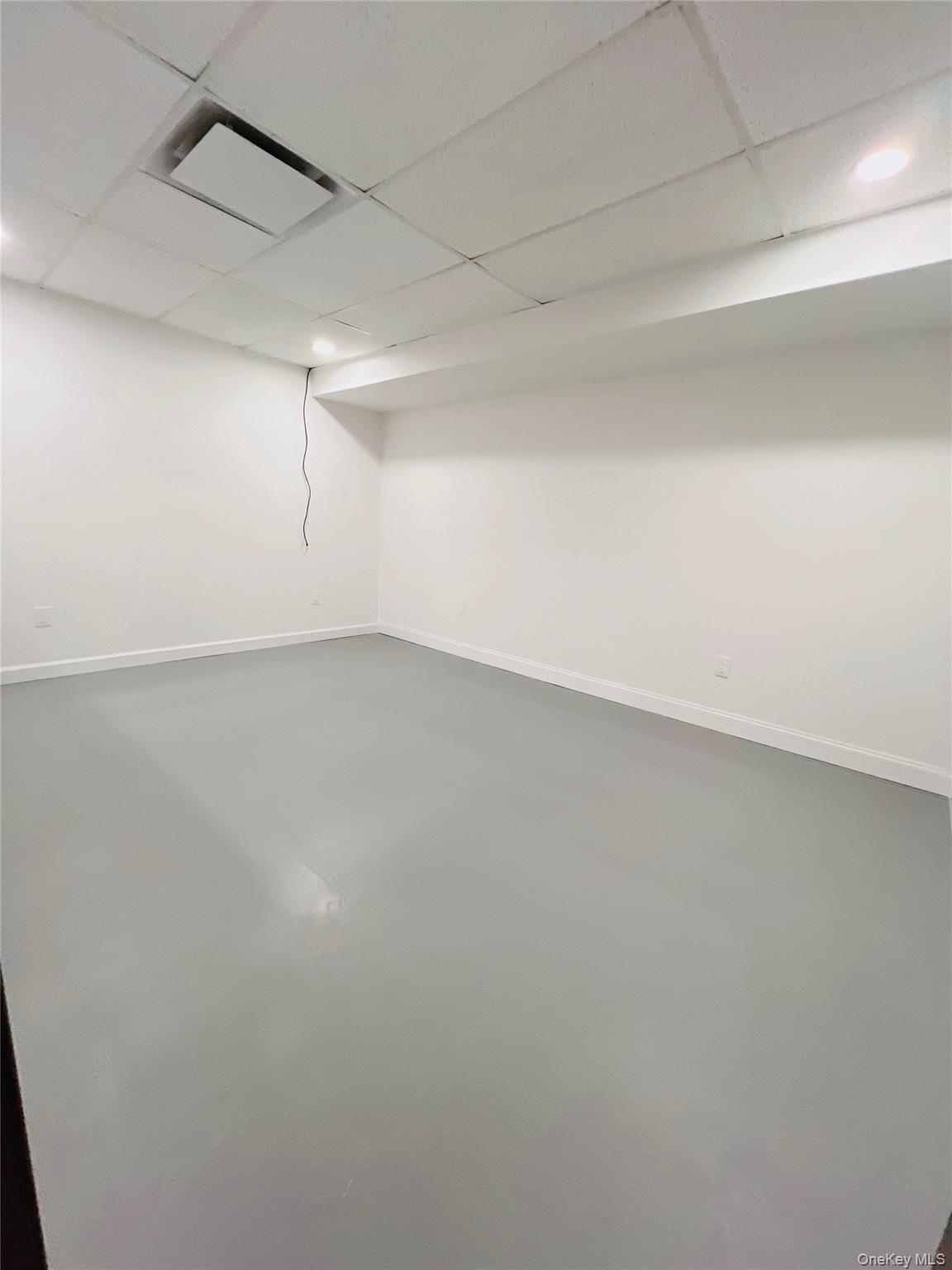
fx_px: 477
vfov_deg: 106.2
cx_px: 476
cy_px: 635
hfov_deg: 89.9
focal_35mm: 13
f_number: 1.8
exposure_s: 1/120
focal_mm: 1.57
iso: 250
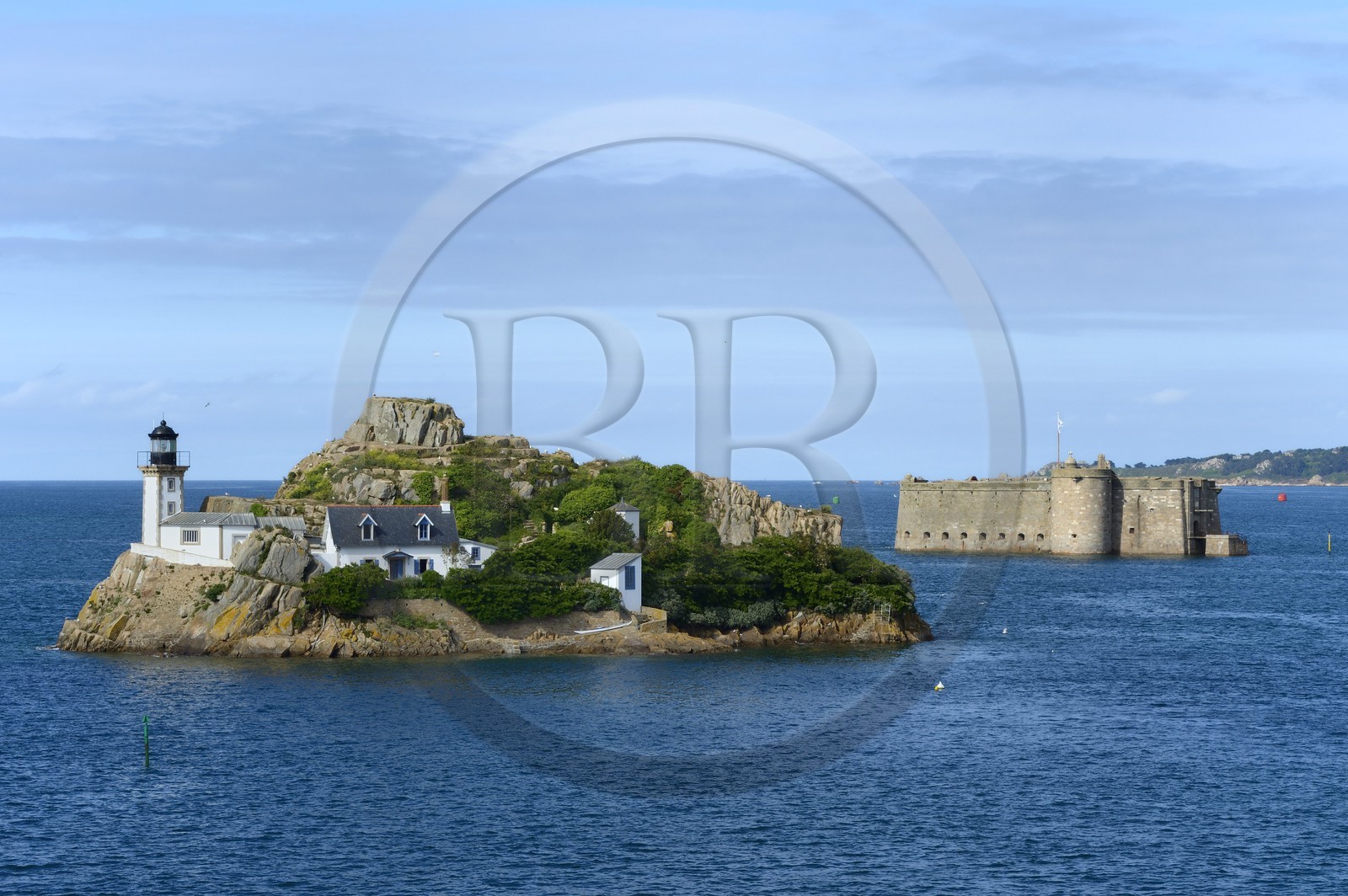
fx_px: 3816
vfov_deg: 13.4
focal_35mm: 102
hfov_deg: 20.0
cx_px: 674
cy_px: 448
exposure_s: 1/250
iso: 200
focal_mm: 102
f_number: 14
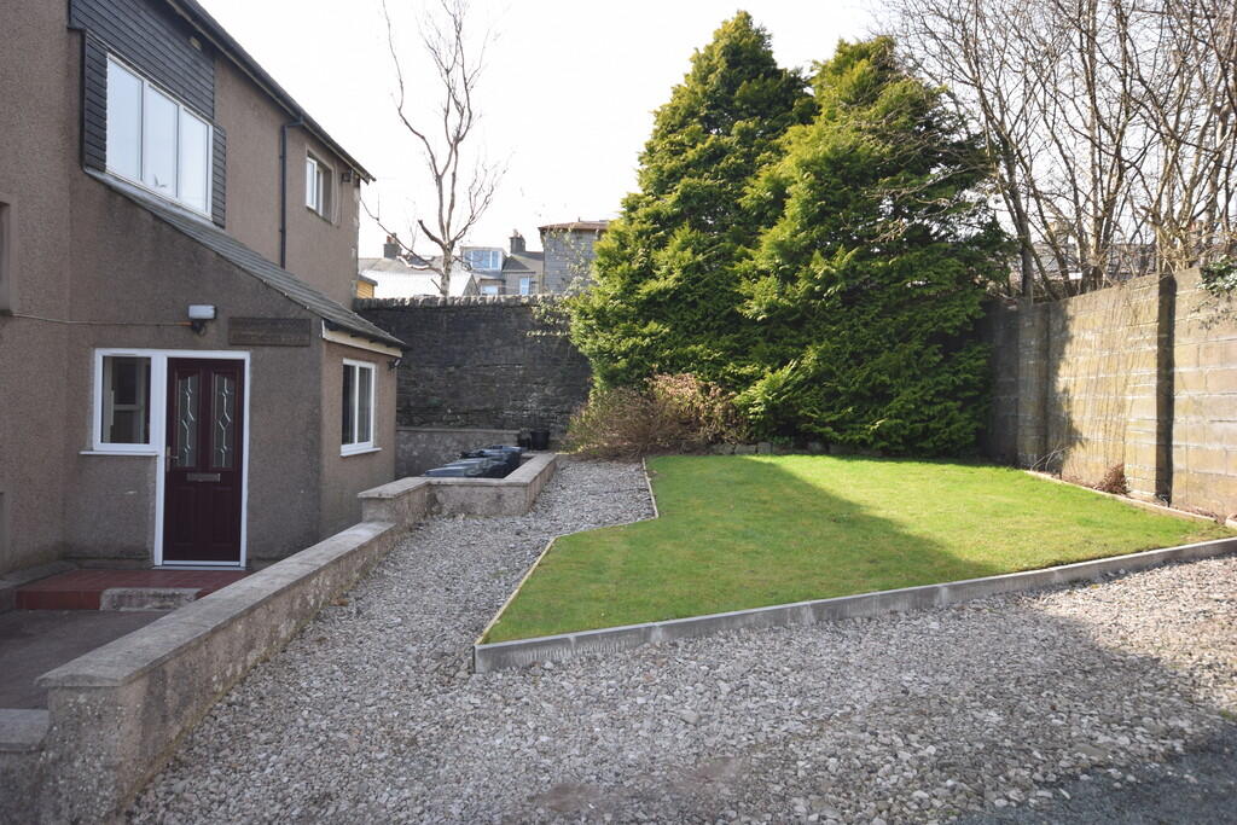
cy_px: 412
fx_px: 773
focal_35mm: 22
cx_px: 618
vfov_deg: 56.2
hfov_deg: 77.3
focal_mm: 15
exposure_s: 1/125
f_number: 5.6
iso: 100
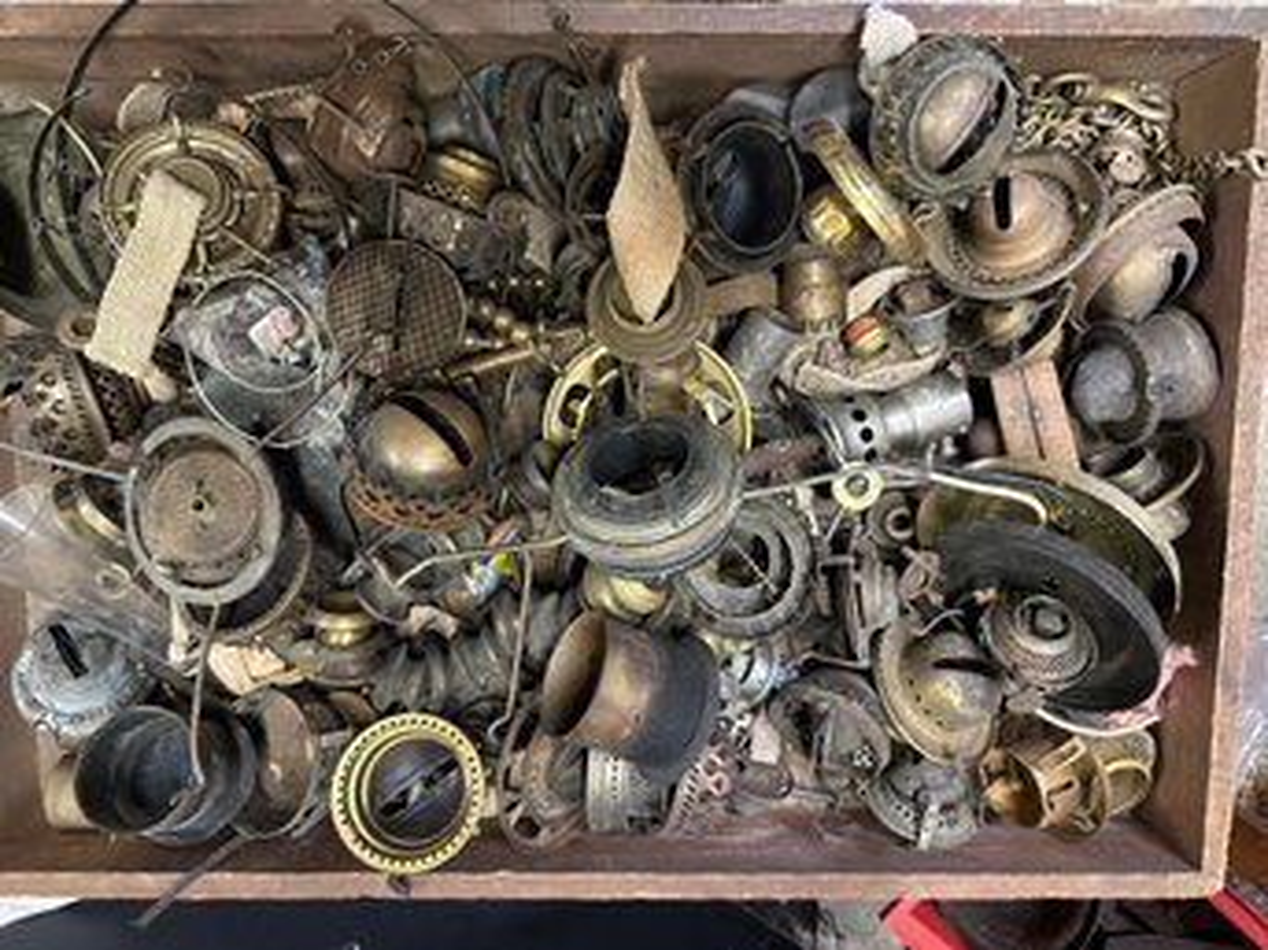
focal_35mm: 24
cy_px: 475
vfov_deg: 56.8
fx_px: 879
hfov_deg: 71.6
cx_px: 634
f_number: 1.78
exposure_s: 1/40
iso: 640
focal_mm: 6.86
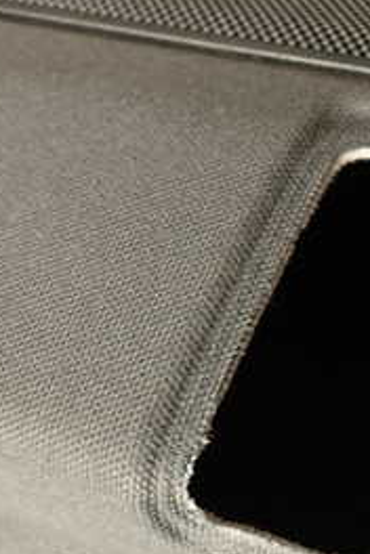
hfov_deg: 21.5
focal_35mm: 59
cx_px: 431
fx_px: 910
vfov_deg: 33.6
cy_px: 380
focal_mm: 4.5
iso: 200
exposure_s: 1/60
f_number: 2
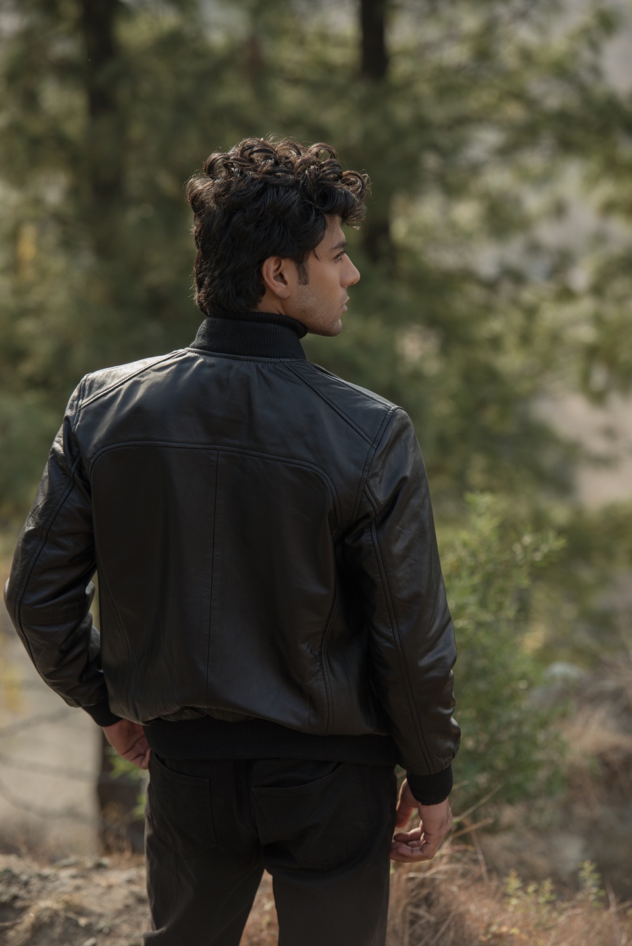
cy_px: 473
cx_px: 316
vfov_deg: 13.7
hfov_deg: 9.2
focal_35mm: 150
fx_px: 3946
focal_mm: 150
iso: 80
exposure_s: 1/200
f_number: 4.5
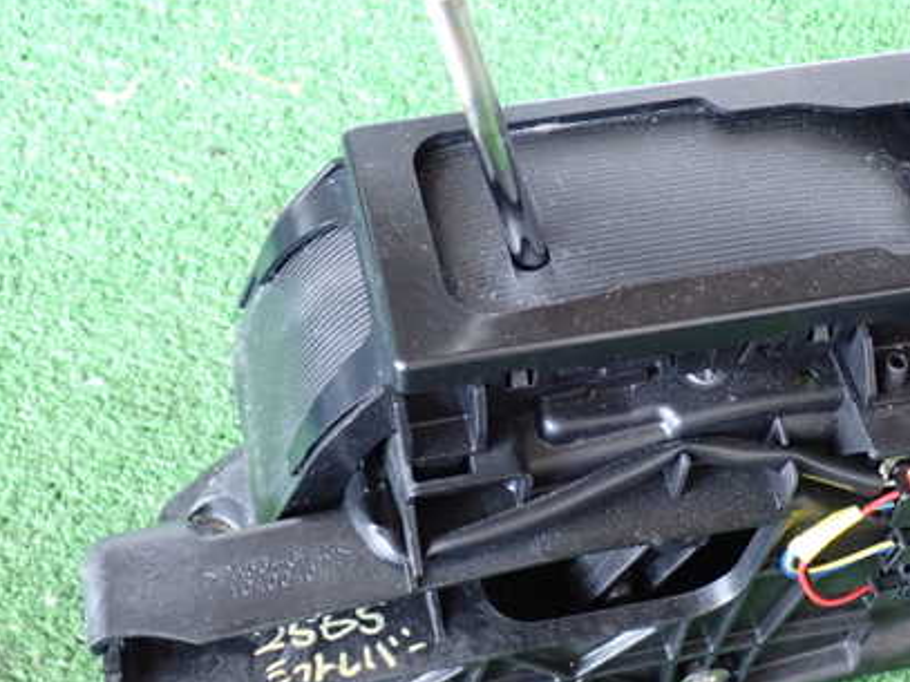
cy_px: 351
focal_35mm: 56
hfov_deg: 34.1
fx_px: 1472
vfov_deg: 26.1
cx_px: 597
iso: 800
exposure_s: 1/30
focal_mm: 6.83
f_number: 2.7
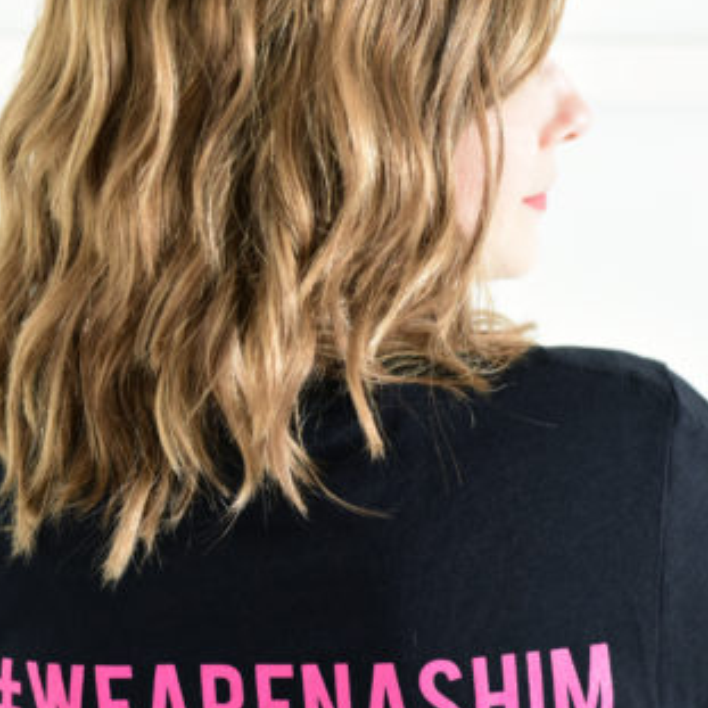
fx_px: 1897
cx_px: 319
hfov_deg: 21.1
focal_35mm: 82
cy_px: 392
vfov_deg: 21.1
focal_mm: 50
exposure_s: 1/200
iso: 1600
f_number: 2.8
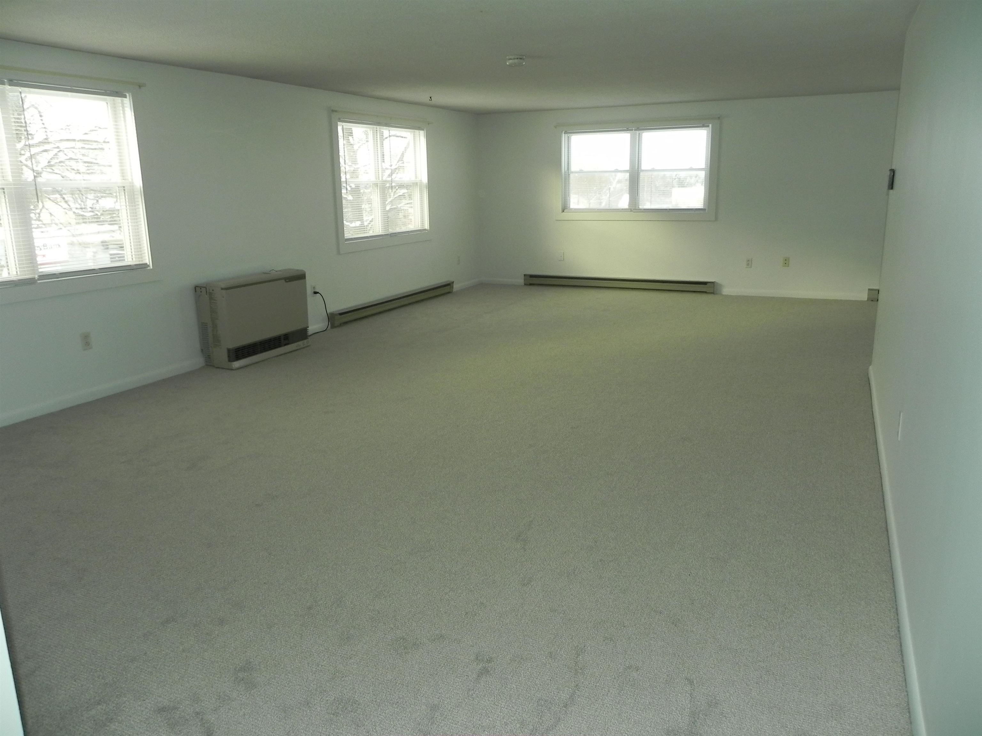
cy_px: 368
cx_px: 491
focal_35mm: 26
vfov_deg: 53.1
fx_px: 738
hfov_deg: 67.3
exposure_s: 1/61.8
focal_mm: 4.6
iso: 160
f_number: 2.8
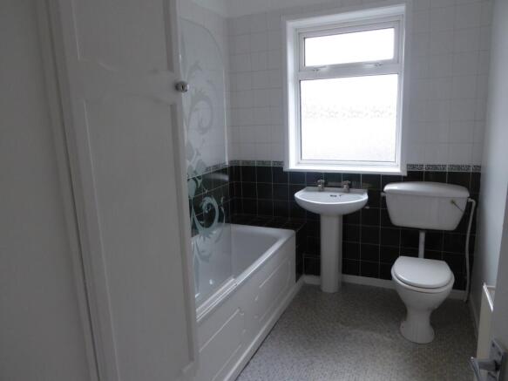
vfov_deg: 56.8
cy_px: 190
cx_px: 254
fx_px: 352
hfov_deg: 71.6
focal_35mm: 24
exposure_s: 1/60
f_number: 4
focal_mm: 4.3
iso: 250
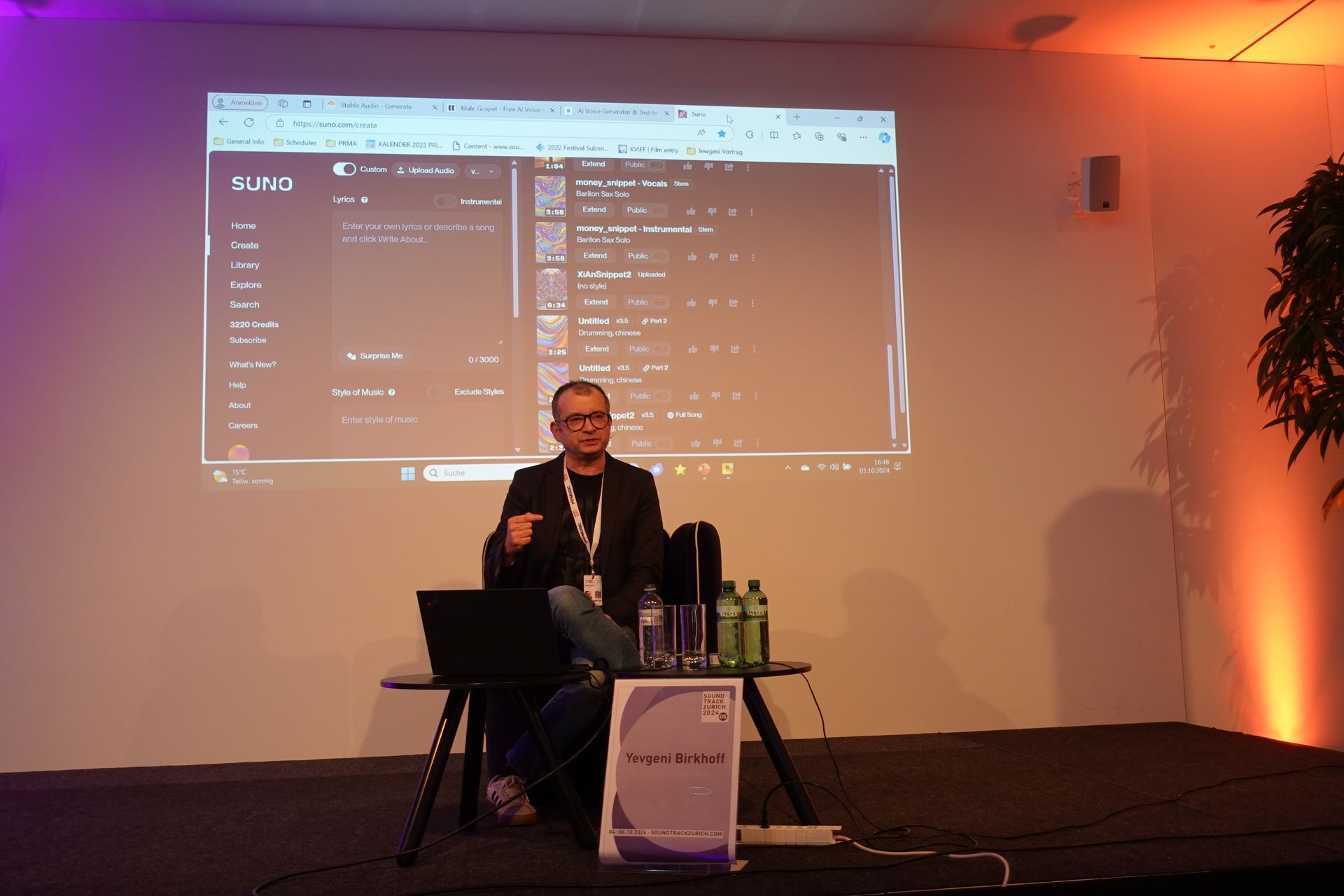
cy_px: 448
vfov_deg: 38.9
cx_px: 672
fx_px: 1269
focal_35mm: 34
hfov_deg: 55.8
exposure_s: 1/60
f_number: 2.8
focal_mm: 13.08
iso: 320
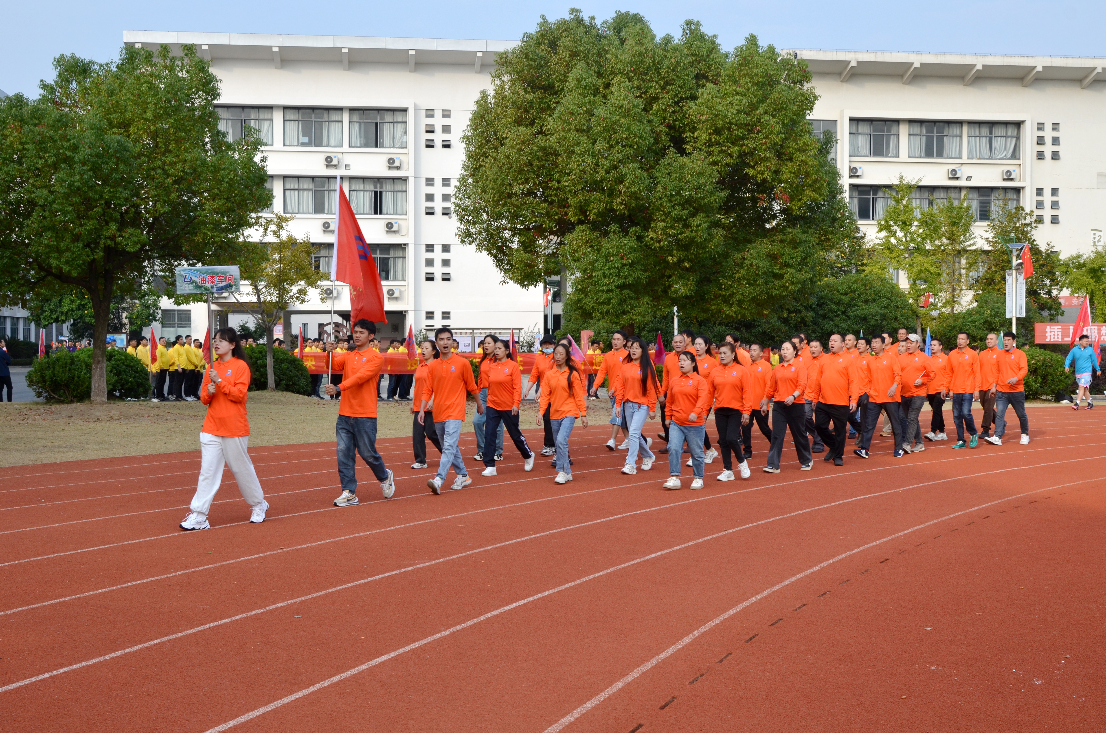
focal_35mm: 46
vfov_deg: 28.8
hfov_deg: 42.4
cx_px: 553
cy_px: 366
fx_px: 1426
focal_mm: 31
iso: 200
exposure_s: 1/250
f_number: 8
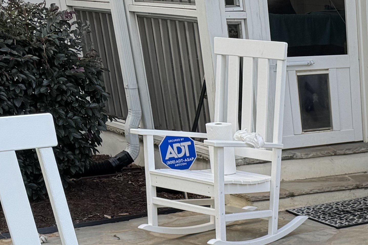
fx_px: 889
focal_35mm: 87
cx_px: 522
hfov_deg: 20.6
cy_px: 466
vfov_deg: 13.7
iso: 80
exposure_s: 1/285
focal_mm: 6.76
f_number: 1.78
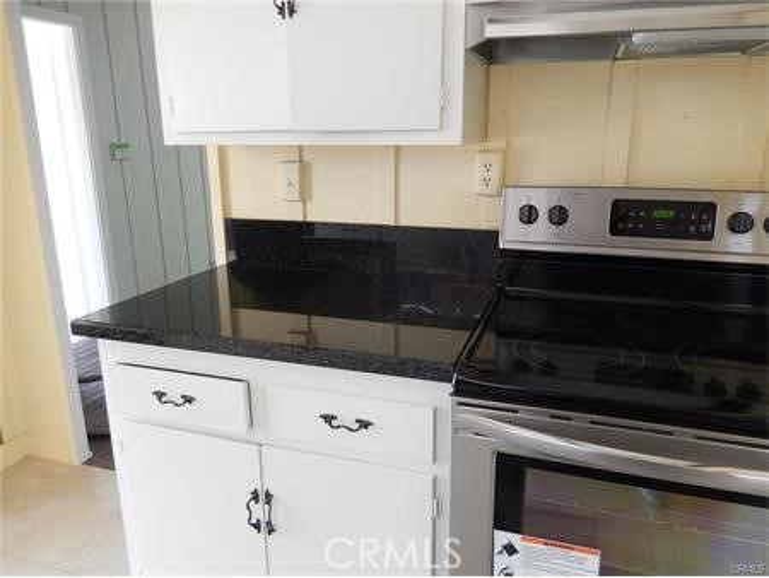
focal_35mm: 25
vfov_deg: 54.9
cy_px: 289
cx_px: 384
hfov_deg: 69.4
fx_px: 556
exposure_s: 1/30
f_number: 3.4
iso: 320
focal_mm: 4.5
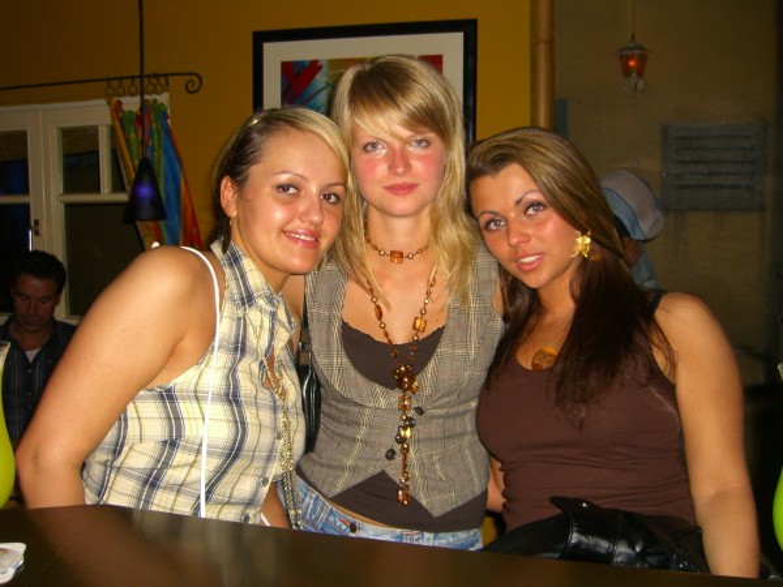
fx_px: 860
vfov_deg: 37.7
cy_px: 294
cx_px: 392
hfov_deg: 49.0
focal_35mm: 38
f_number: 2.8
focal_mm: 7.9
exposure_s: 1/60
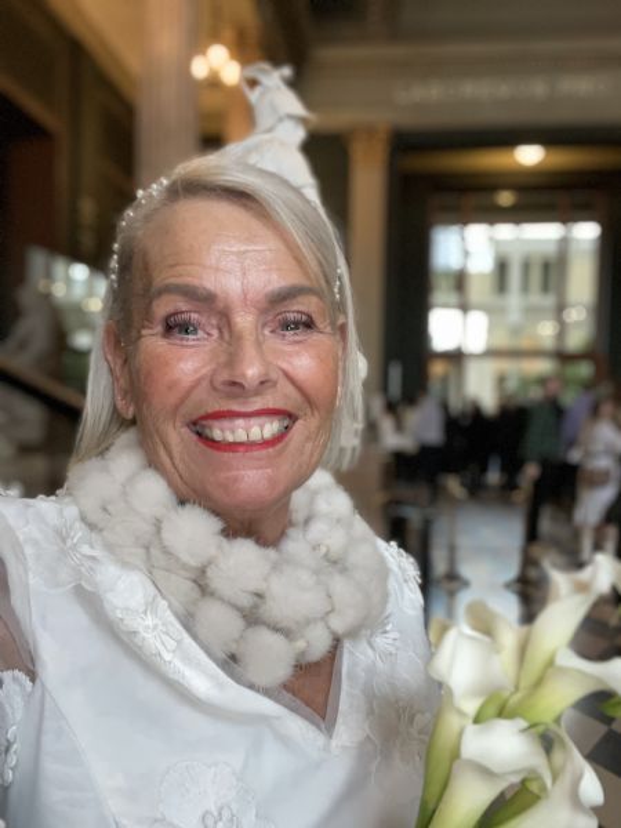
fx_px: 718
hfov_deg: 46.8
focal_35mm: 30
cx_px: 310
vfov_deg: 60.0
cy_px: 414
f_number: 2.2
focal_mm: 2.71
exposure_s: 1/40
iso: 400
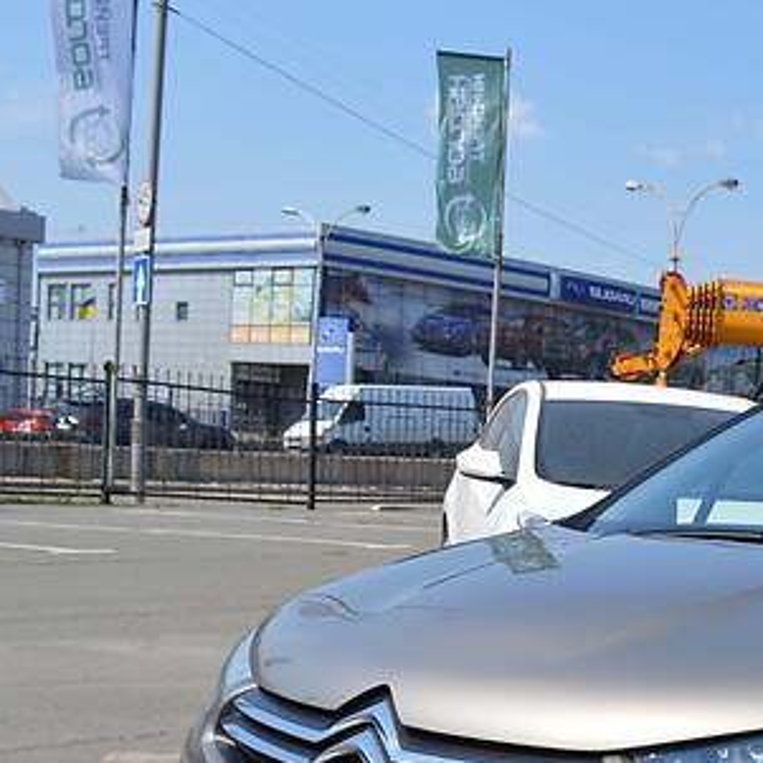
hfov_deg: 25.7
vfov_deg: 27.3
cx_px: 869
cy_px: 672
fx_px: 1521
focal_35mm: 61
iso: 100
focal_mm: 18
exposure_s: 1/250
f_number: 8
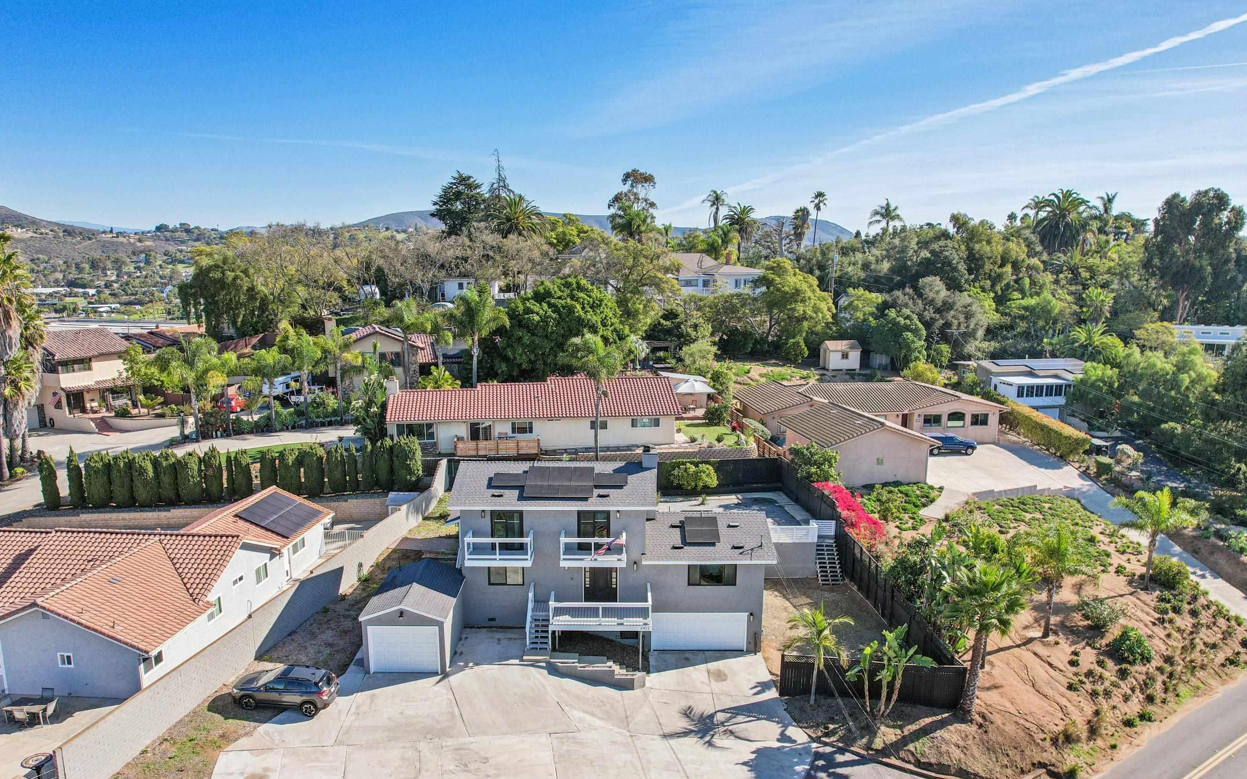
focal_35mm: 25
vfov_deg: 49.1
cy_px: 455
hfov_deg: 72.5
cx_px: 610
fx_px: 850
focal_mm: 8.4
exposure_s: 1/1500
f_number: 2.8
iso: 100
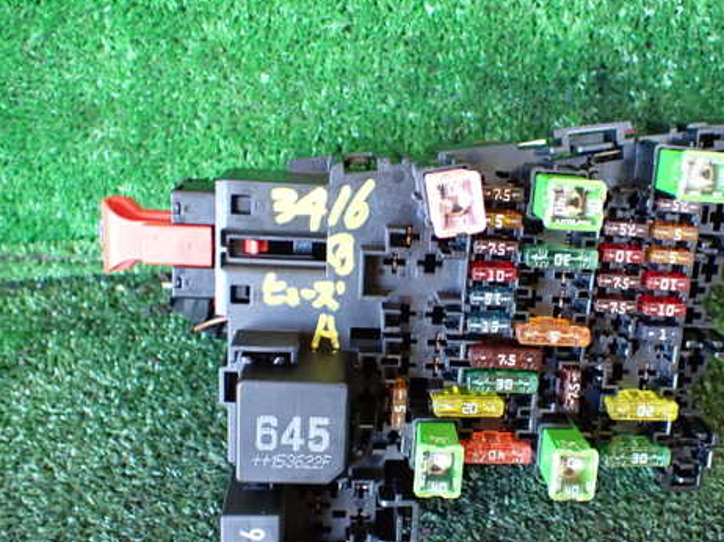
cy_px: 316
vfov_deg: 36.7
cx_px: 454
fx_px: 815
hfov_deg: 47.4
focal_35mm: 39
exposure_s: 1/40
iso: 800
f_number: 2.3
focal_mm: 5.4
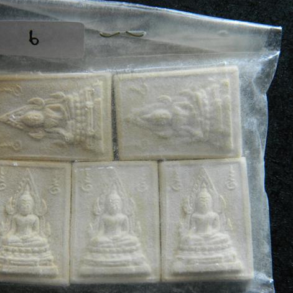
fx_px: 804
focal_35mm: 84
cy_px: 148
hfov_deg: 20.6
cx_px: 119
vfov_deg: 20.6
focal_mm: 12.6
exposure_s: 1/15
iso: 100
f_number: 4
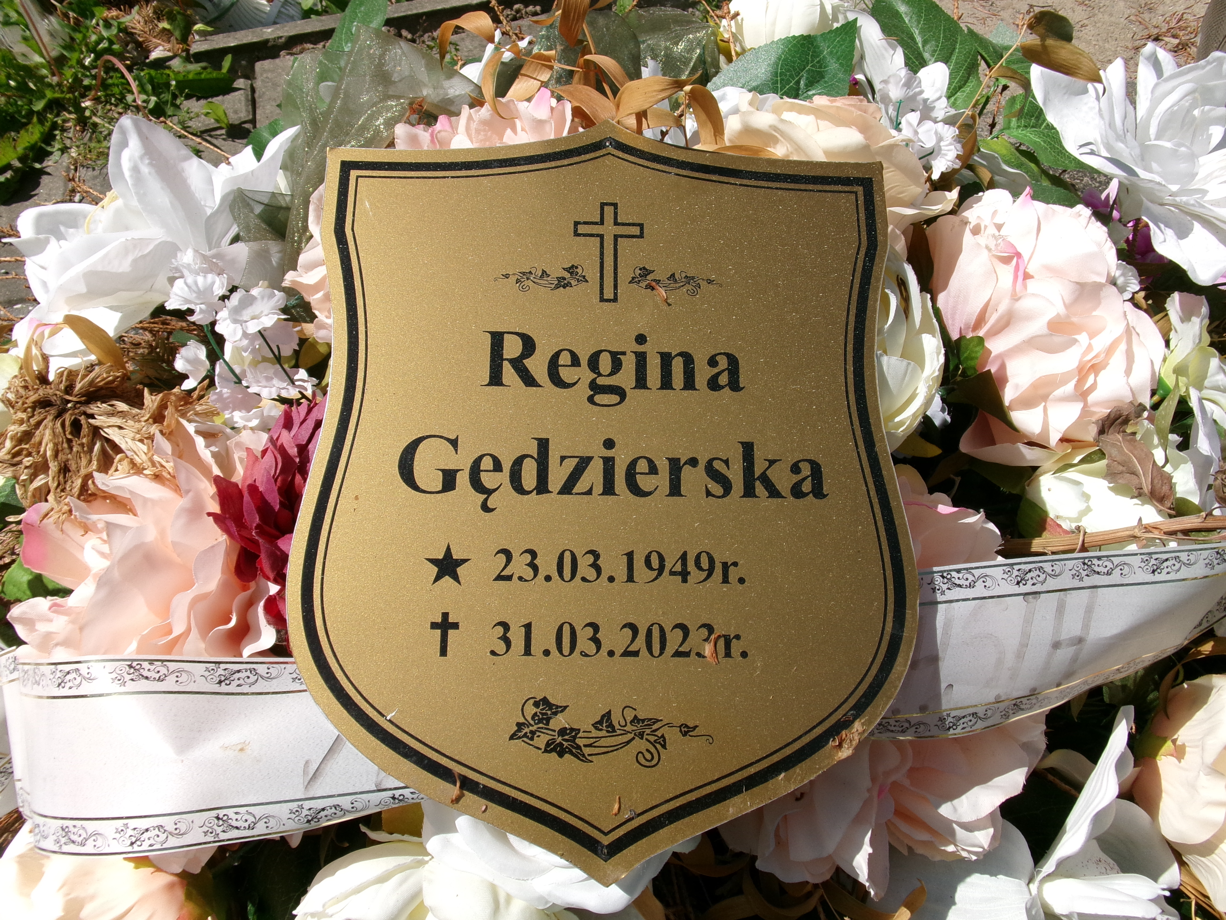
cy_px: 460
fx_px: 992
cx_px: 613
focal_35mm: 28
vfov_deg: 49.7
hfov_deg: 63.4
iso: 100
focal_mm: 5.1
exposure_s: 1/200
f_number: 10.8
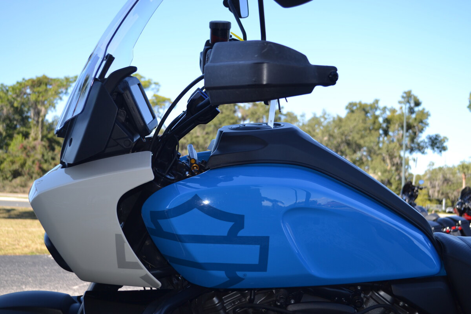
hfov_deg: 43.6
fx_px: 589
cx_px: 236
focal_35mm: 45
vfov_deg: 29.9
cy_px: 157
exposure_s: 1/200
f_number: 5
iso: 100
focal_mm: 30
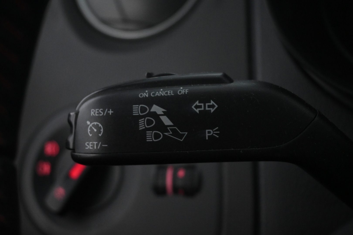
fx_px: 500
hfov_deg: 38.9
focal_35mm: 51
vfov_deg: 26.5
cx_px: 176
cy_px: 118
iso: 3600
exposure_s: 1/50
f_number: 5
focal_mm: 34
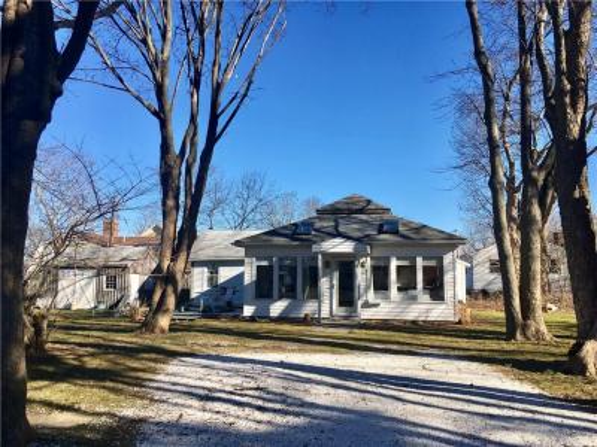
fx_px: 500
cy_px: 224
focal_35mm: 29
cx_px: 298
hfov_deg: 61.7
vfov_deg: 48.2
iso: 25
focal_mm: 4.15
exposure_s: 1/1183
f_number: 2.2
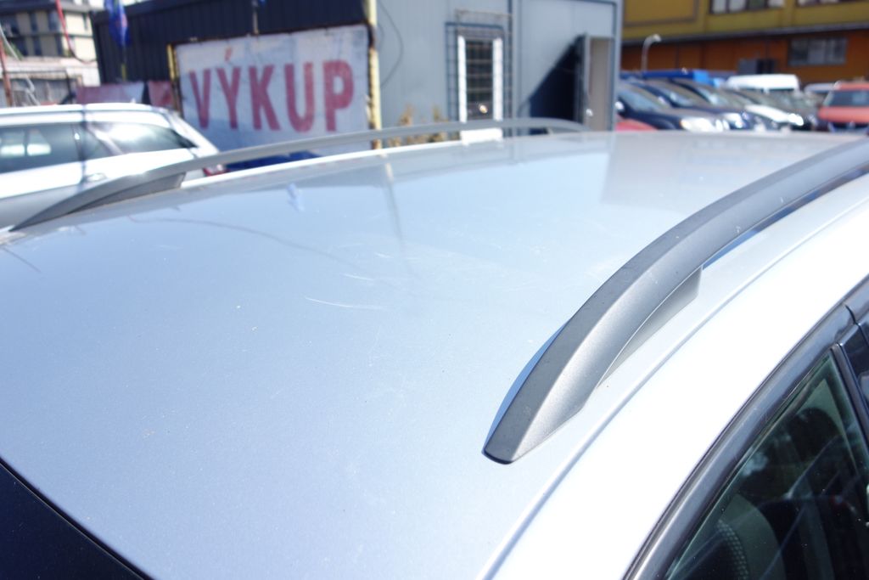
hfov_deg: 65.5
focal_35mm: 28
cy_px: 290
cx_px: 434
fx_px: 676
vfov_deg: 46.4
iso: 125
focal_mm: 10.4
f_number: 2
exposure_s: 1/2000
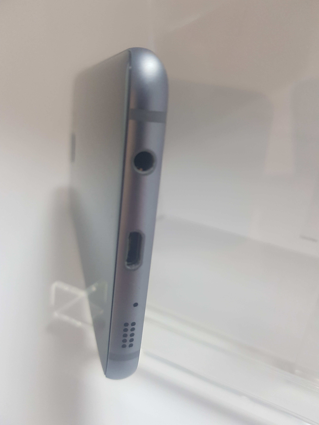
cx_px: 160
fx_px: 319
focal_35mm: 26
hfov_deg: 53.1
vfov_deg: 67.3
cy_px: 212
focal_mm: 4.2
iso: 200
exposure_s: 1/50
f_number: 1.7
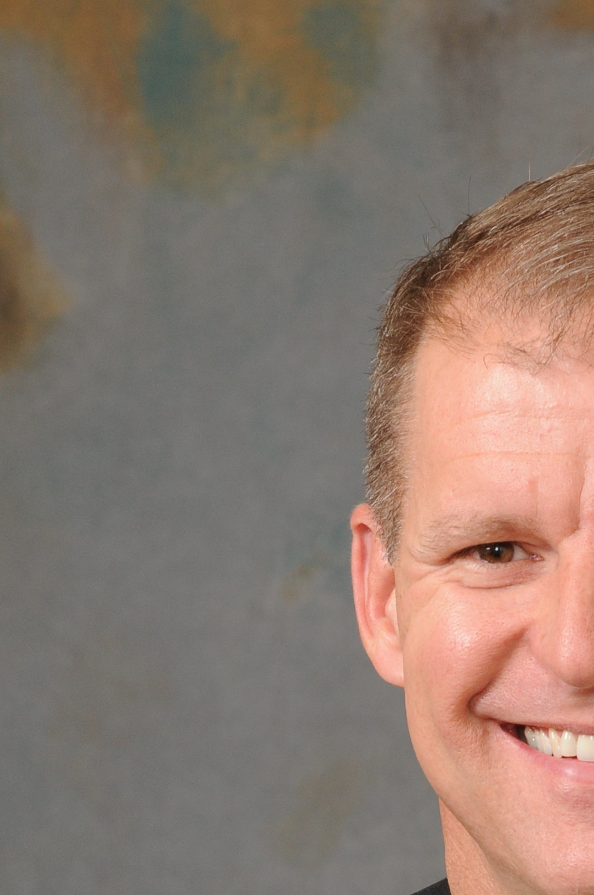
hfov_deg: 3.9
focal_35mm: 349
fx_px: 8659
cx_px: 644
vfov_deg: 5.9
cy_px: 1060
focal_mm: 80
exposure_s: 1/200
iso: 320
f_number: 6.3
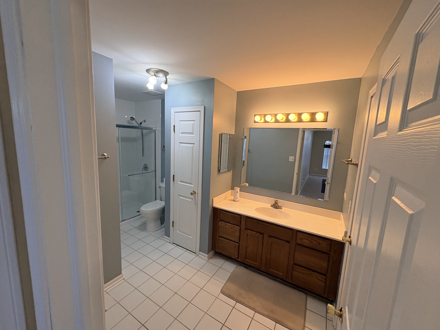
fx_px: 178
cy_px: 165
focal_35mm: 14
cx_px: 220
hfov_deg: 102.1
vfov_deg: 85.7
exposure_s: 1/120
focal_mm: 2.22
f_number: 2.2
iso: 320
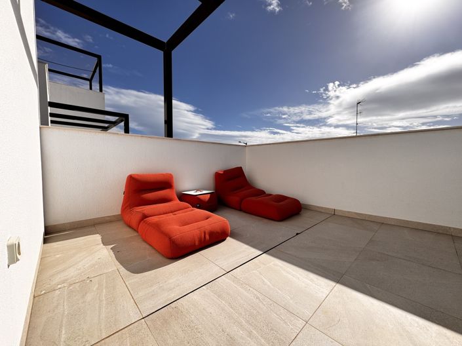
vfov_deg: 85.6
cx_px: 231
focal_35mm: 14
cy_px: 173
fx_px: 187
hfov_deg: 102.1
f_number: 2.2
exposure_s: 1/2208
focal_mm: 2.22
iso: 50
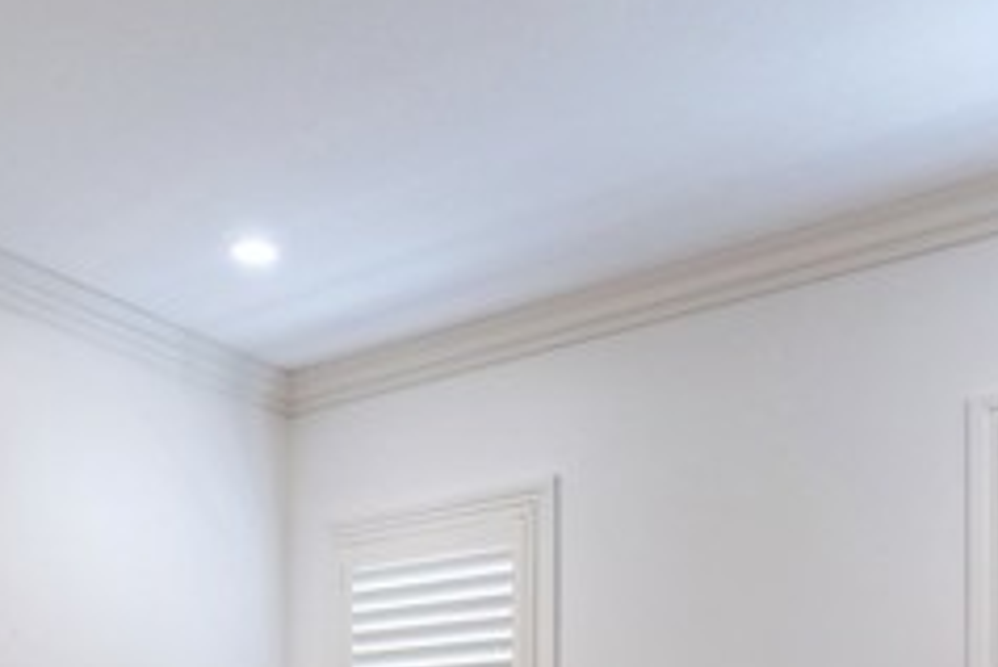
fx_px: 1193
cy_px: 852
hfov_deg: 45.4
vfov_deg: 26.7
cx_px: 486
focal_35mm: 43
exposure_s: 1/60
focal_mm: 16
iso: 125
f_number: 4
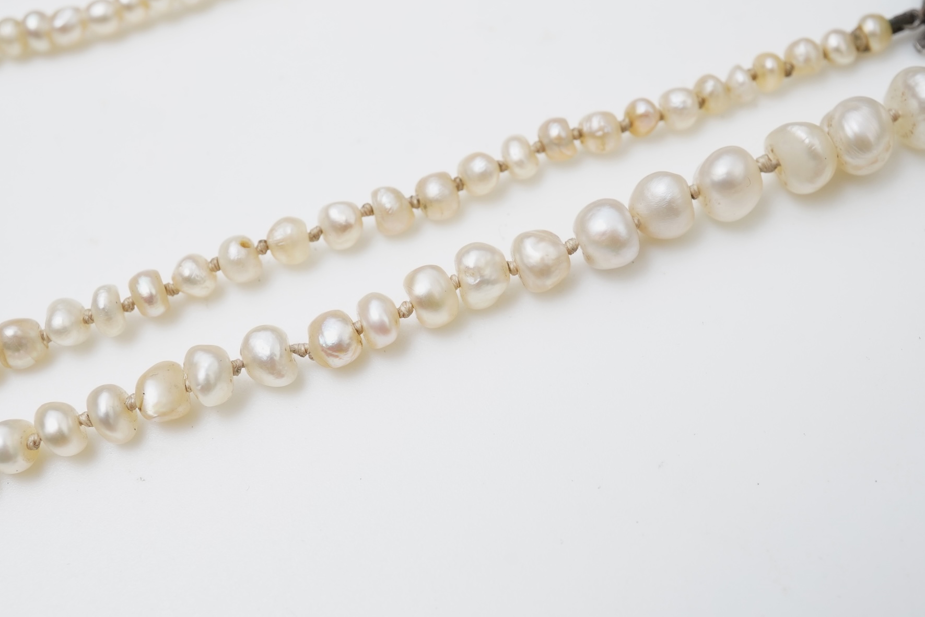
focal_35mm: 50
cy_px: 288
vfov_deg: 27.0
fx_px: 1285
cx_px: 493
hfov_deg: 39.6
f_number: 16
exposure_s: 1/125
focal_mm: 30
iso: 500
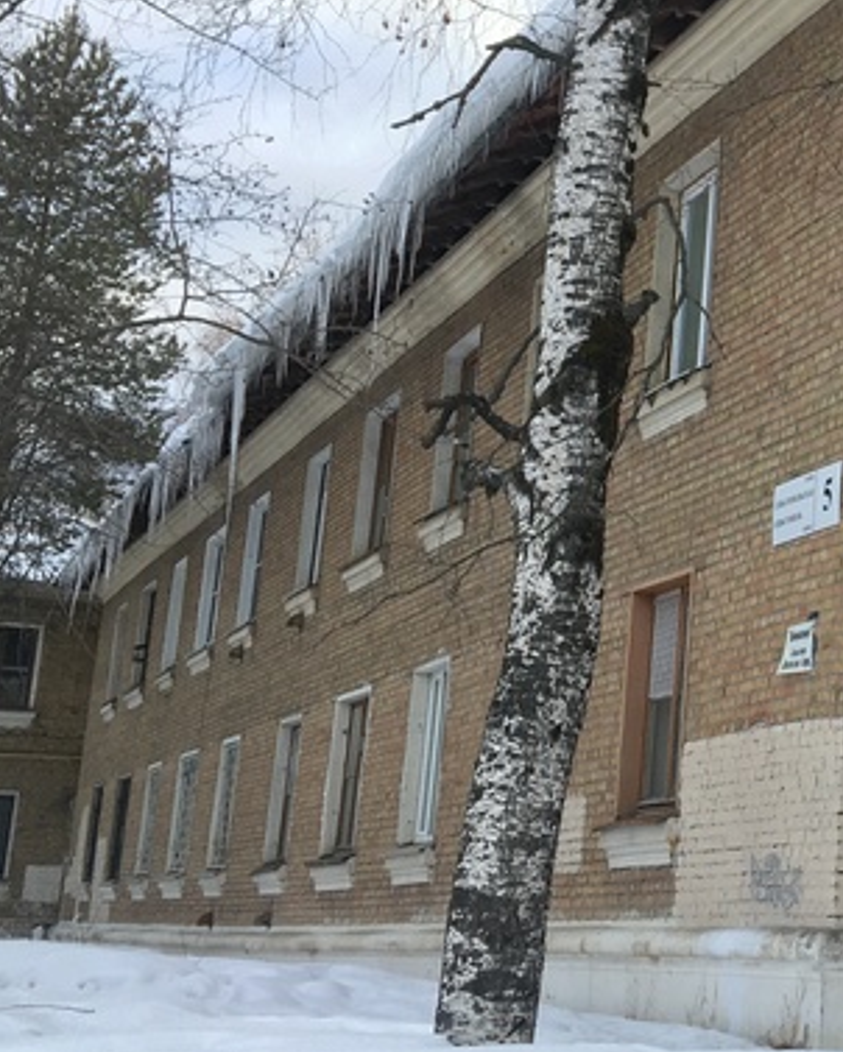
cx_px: 1125
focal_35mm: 75
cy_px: 265
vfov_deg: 25.1
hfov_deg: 18.8
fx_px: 2337
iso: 25
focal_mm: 4.15
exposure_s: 1/194
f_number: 2.2
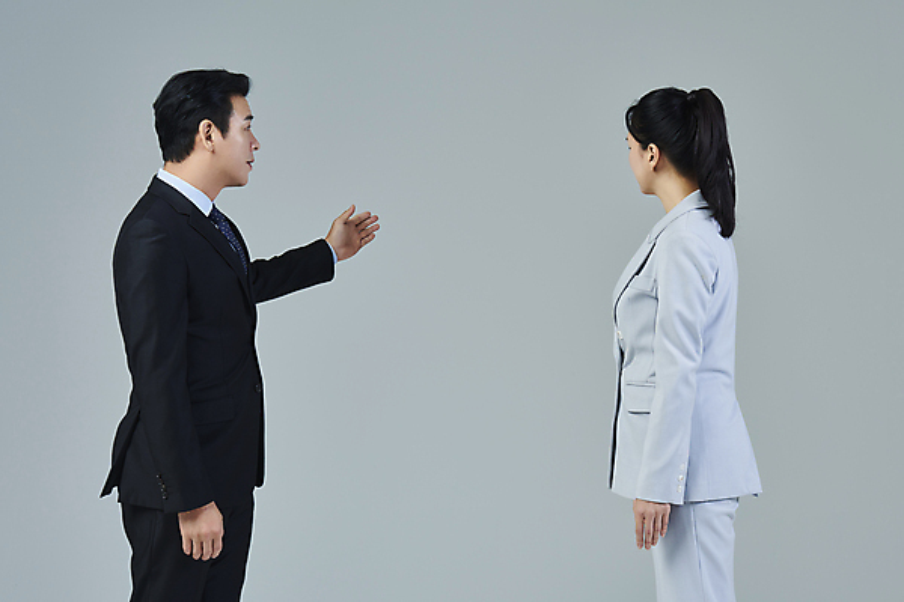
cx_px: 452
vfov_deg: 17.5
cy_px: 301
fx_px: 1959
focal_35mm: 78
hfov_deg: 26.0
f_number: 14
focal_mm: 78
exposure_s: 1/125
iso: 100
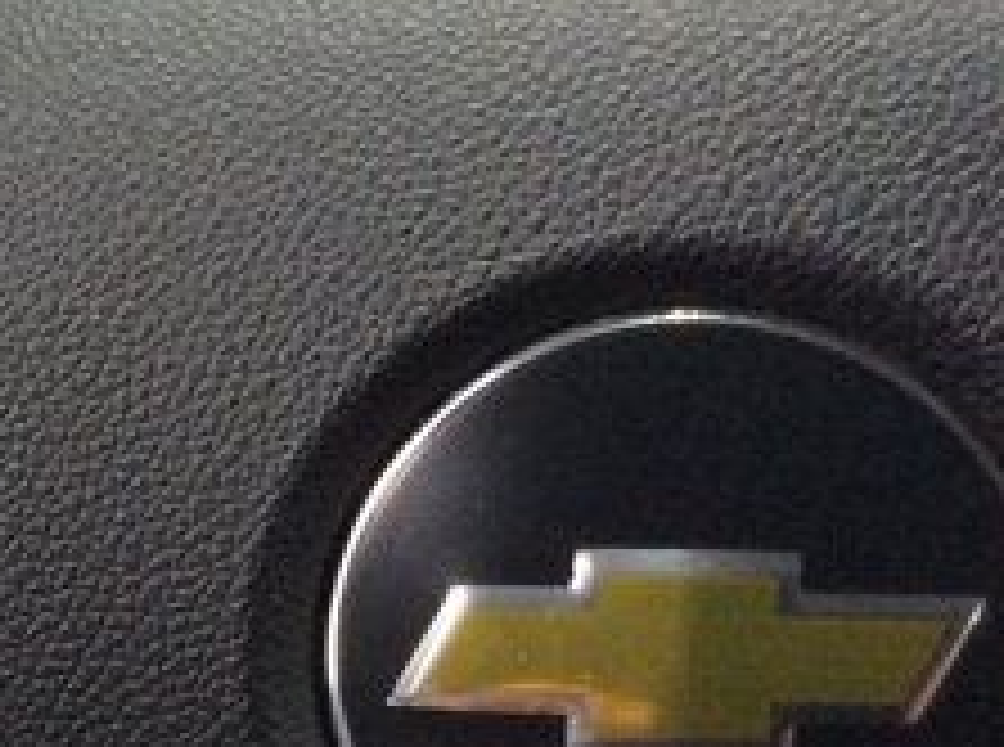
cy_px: 702
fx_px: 2661
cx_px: -432
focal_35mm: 92
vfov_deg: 15.8
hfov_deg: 19.1
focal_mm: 3.3
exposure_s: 1/24
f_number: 2.4
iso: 200
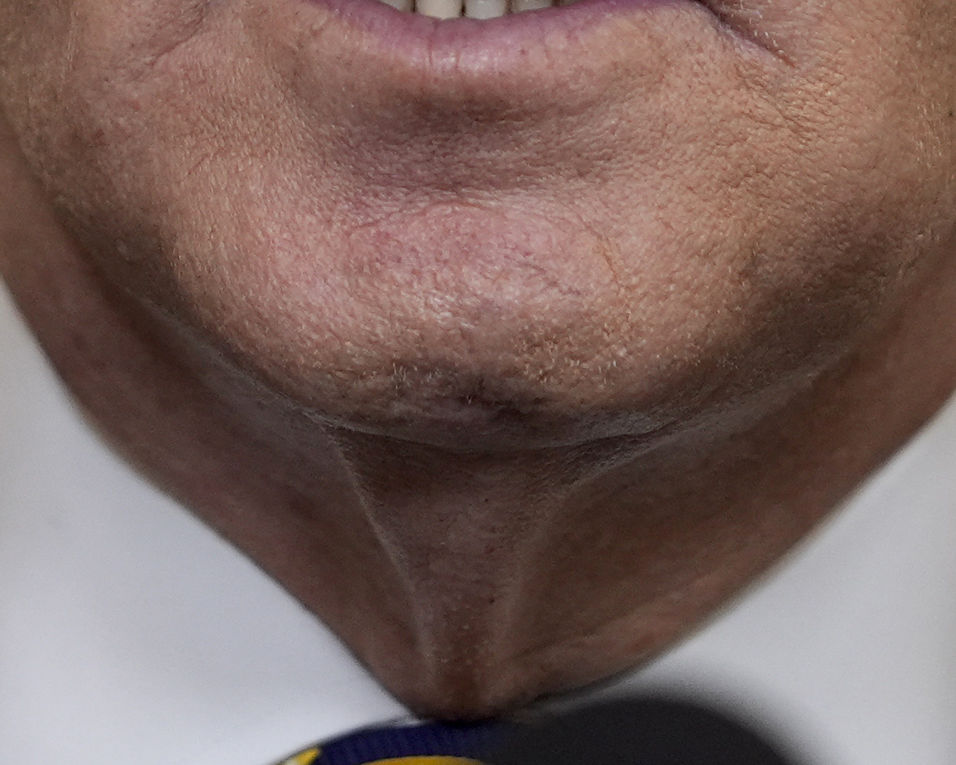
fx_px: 25182
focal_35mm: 890
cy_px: -317
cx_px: 398
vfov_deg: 1.7
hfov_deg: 2.2
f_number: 2.8
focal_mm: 200
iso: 2000
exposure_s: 1/320
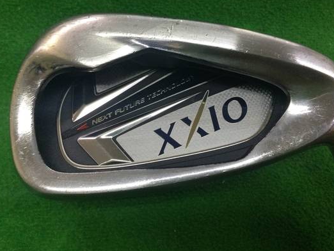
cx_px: 179
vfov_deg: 37.7
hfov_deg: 48.9
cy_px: 105
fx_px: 367
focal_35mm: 38
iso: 40
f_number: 2.4
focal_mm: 3.3
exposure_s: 1/30
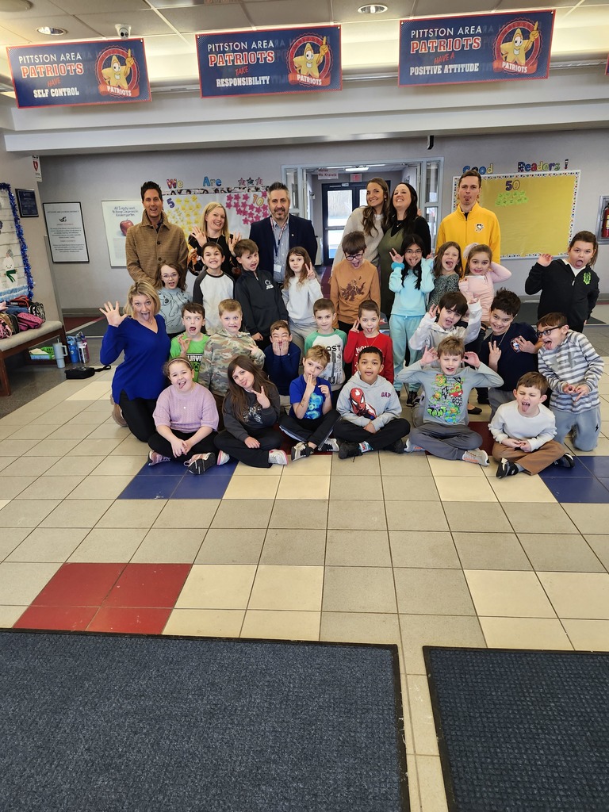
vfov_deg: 73.9
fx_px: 540
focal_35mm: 23
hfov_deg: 58.9
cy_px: 406
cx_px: 304
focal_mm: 5.54
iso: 160
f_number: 1.8
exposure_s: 1/120
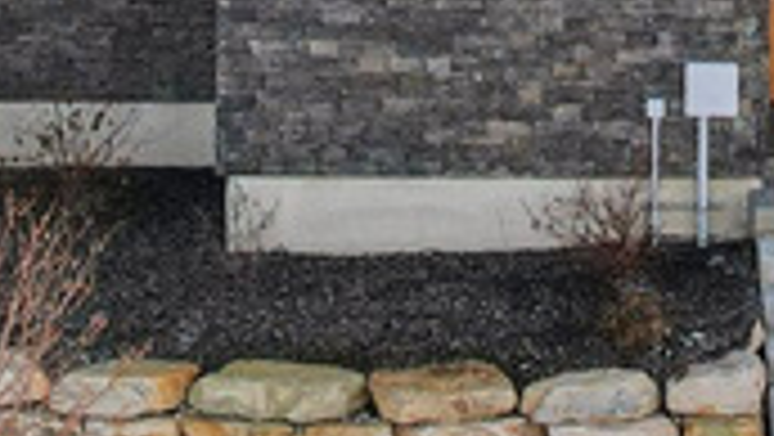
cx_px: 626
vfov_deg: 7.9
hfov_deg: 15.6
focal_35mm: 137
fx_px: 2813
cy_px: -771
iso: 100
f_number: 2.8
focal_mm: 8.4
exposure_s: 1/80
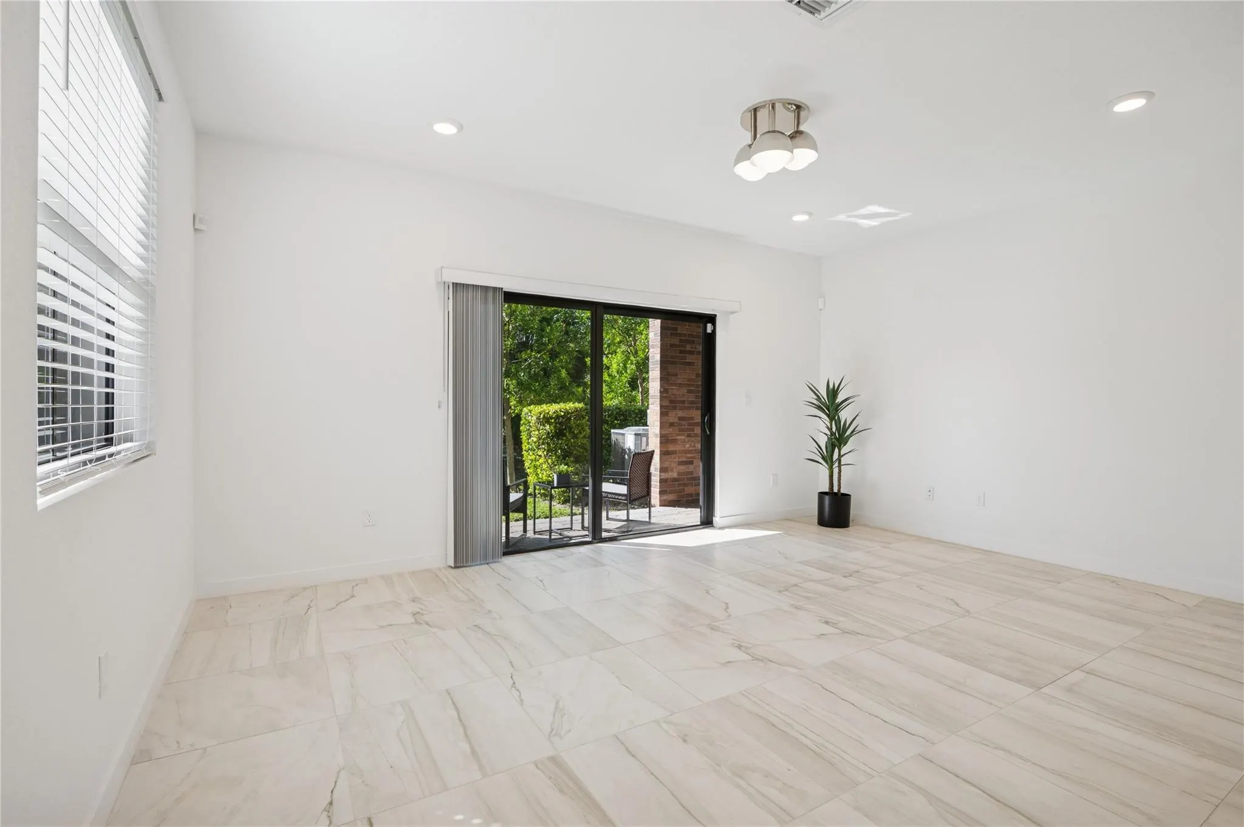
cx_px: 622
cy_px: 414
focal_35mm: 16
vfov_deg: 73.7
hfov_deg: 96.8
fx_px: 552
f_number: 8
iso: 250
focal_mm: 16
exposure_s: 1/80
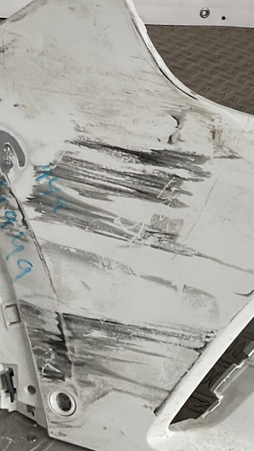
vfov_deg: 28.2
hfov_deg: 15.6
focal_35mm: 75
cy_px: 188
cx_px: 288
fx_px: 897
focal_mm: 3
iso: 25
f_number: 1.8
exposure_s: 1/120
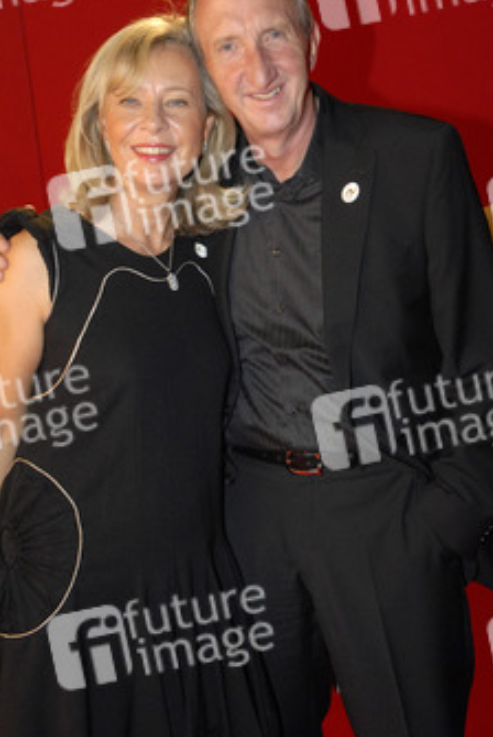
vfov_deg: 35.8
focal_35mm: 56
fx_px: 1140
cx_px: 227
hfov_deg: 24.4
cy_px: 308
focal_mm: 31
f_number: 5
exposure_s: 1/40
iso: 800
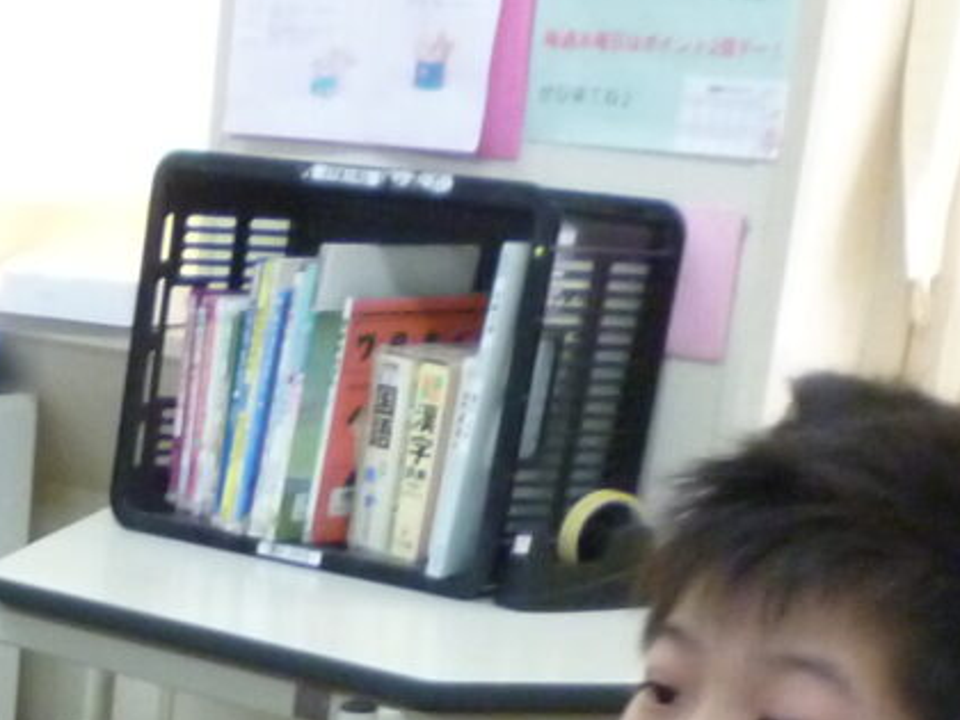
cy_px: 1470
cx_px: -450
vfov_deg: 11.1
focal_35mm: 120
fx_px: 3328
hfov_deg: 15.3
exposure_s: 1/30
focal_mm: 5
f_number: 3.1
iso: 400
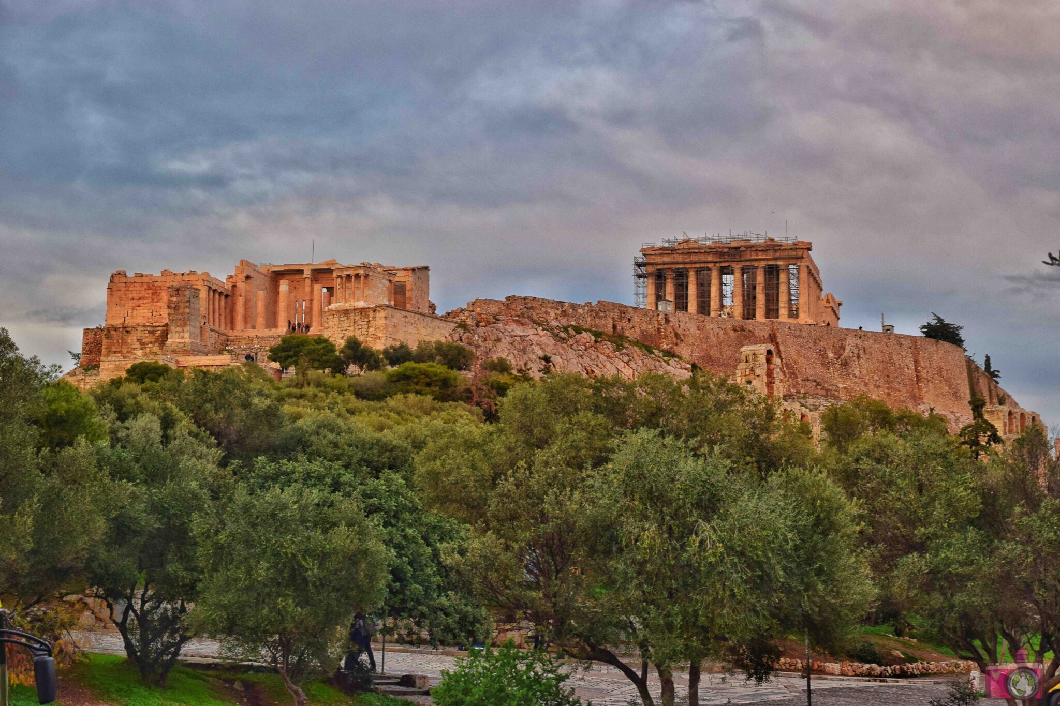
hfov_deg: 27.0
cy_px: 353
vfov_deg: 18.2
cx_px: 530
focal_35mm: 75
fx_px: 2208
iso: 400
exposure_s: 1/80
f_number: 8
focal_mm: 50
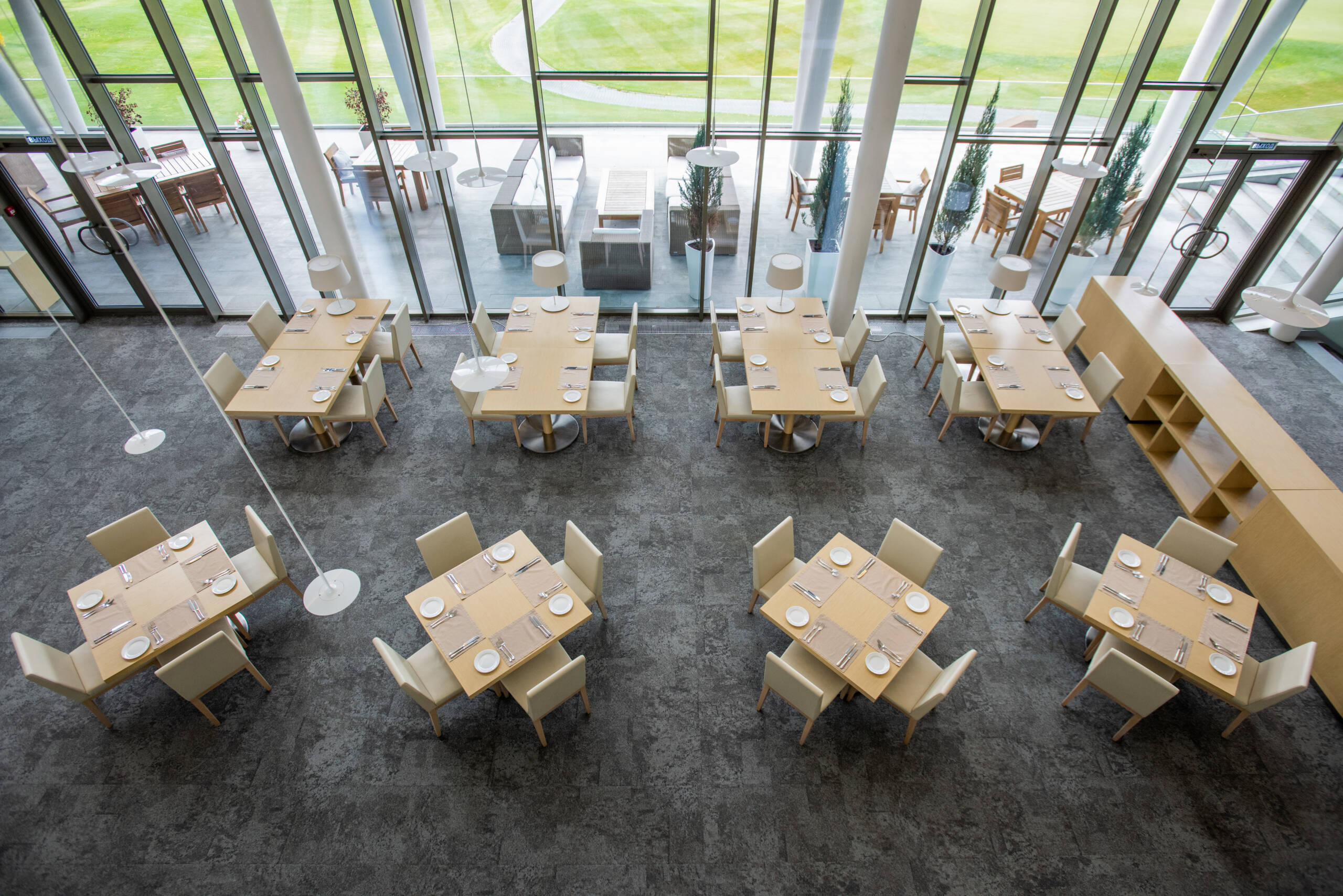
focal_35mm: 19
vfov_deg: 64.6
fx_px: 709
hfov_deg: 86.9
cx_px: 672
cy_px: 448
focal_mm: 19
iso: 800
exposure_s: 1/125
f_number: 5.6
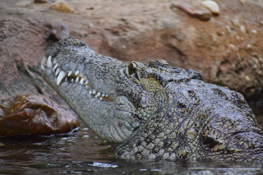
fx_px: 3288
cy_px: 88
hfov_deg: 4.6
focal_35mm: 450
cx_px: 132
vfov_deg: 3.1
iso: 6400
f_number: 6.3
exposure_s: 1/500
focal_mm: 300
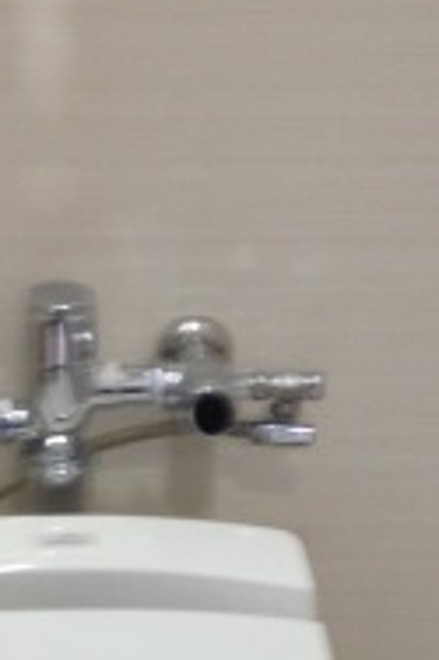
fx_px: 2144
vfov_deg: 16.6
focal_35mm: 117
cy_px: 850
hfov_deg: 11.7
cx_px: 105
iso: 80
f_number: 2.4
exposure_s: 1/20
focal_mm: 4.12
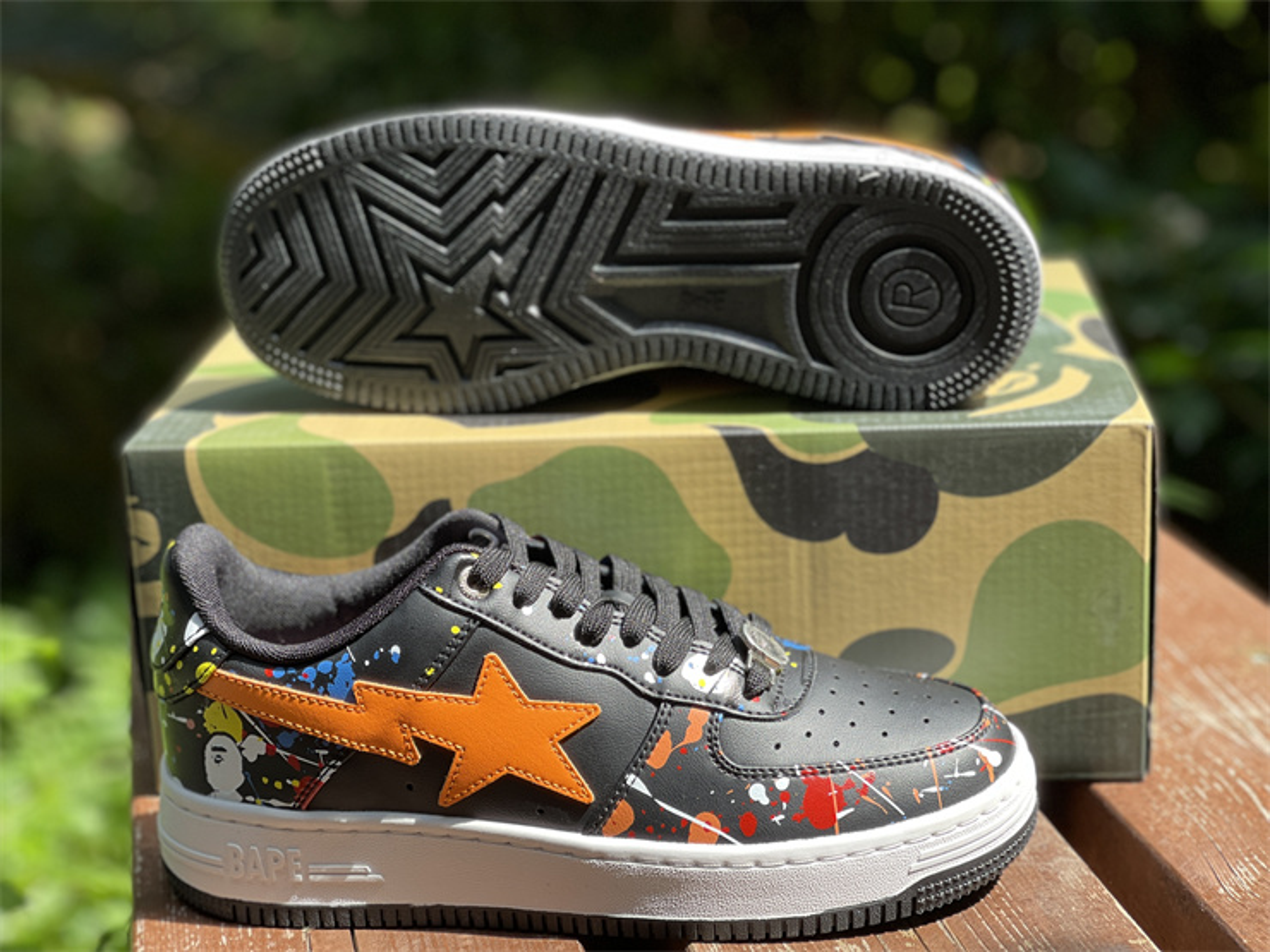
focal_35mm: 64
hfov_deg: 30.3
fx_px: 2348
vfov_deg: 22.9
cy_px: 476
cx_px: 635
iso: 25
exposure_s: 1/167
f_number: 2.2
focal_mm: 7.5
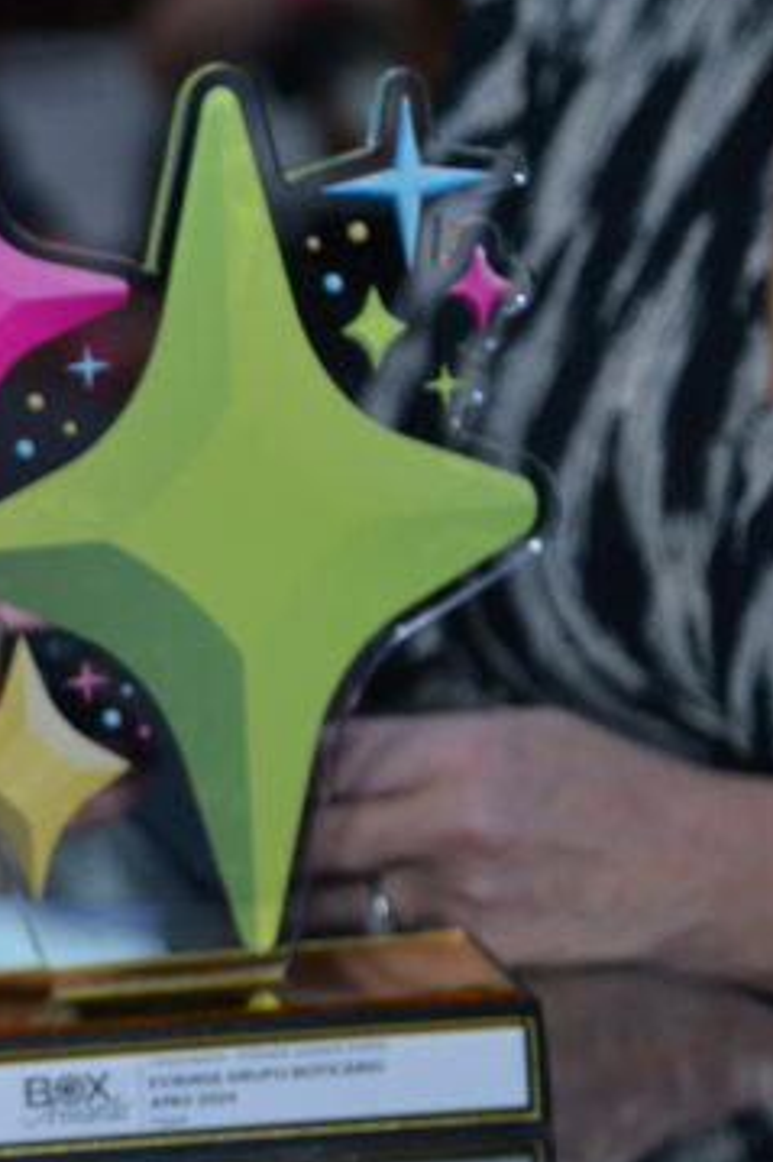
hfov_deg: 7.4
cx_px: -398
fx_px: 5867
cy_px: 777
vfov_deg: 11.3
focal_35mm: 182
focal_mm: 85
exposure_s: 1/160
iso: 2000
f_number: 4.5
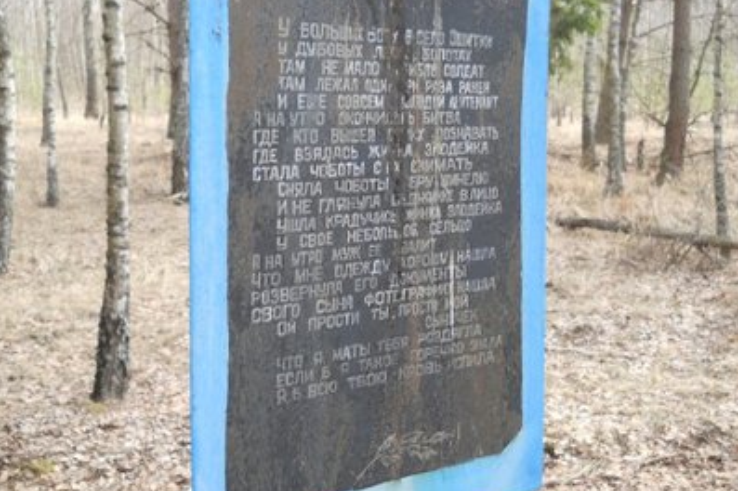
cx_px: 368
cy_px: 227
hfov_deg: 45.5
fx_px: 881
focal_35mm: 43
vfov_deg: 31.1
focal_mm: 6.72
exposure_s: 1/80
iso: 80
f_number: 3.1
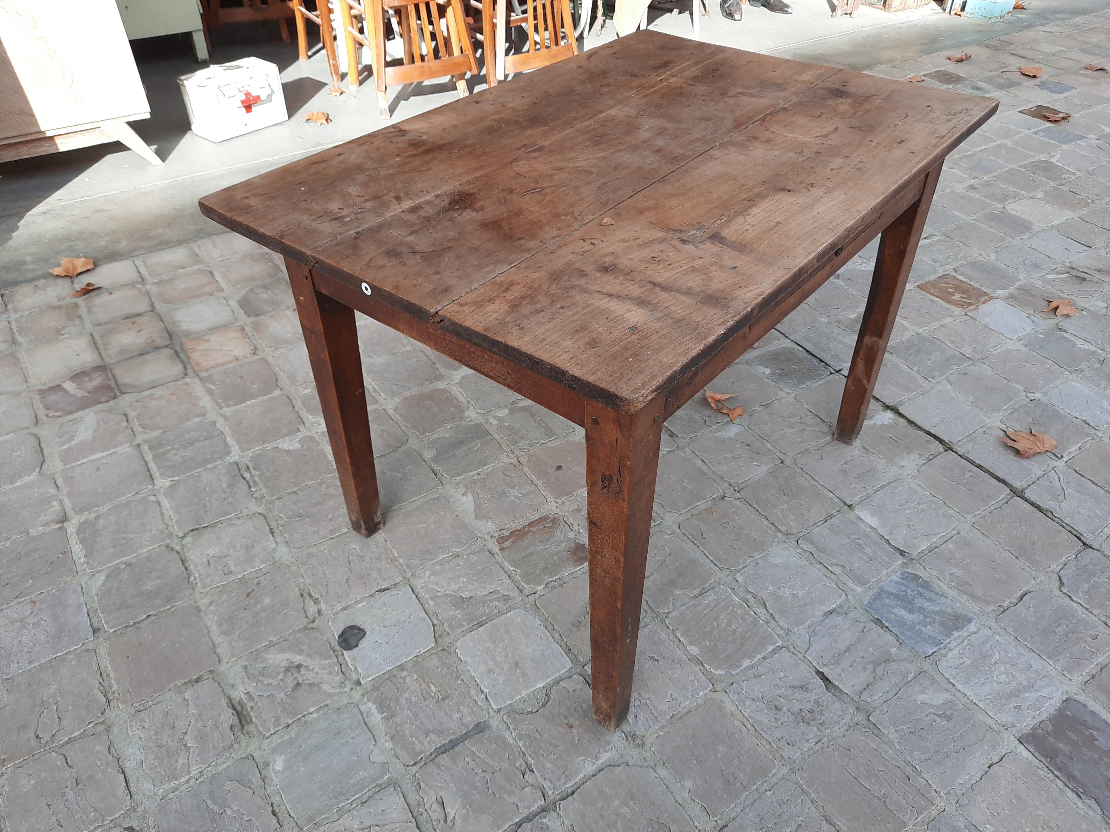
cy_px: 416
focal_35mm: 25
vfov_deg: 54.9
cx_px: 555
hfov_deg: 69.4
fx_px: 802
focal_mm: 4.6
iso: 32
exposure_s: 1/264
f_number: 2
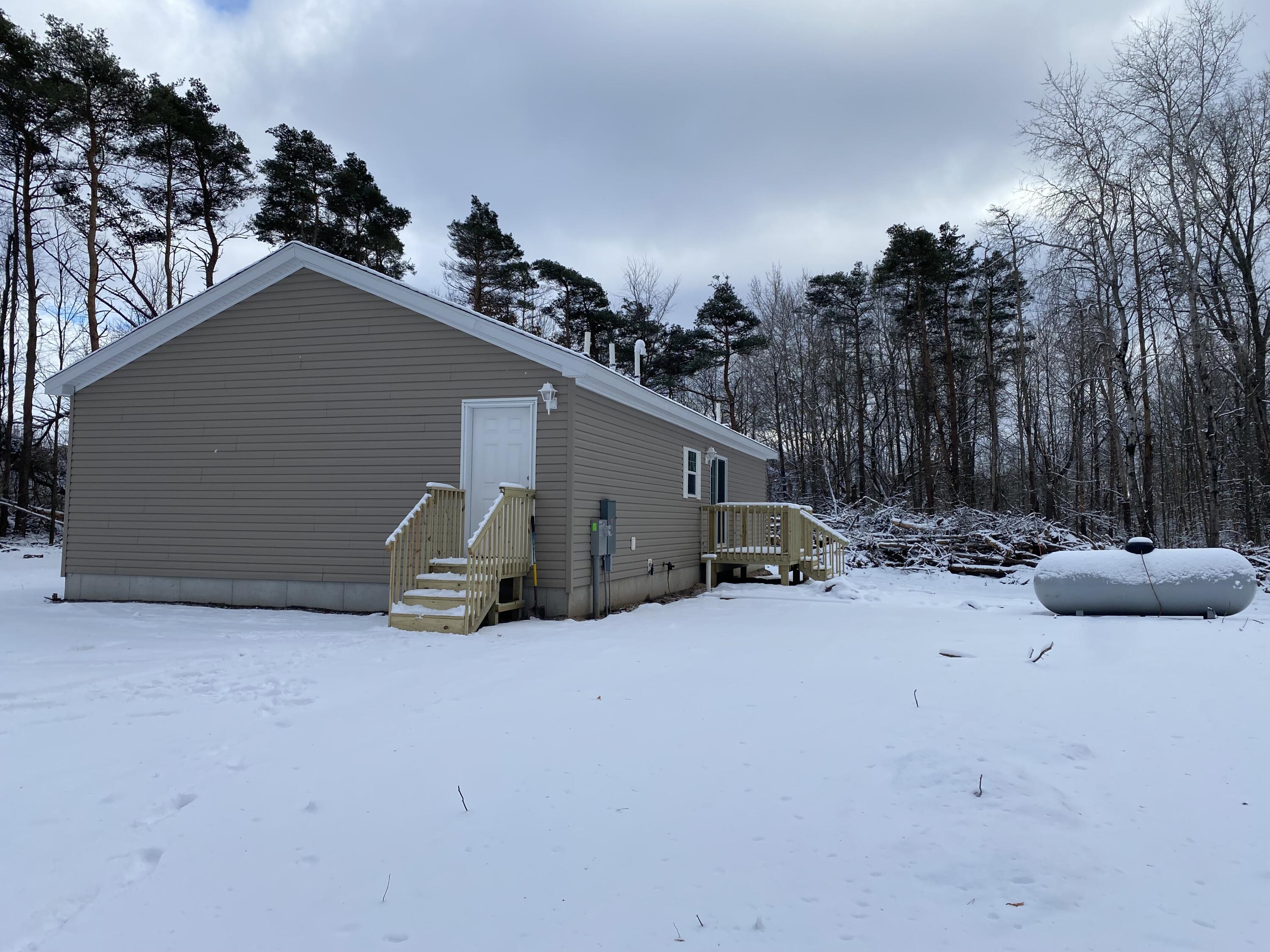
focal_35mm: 26
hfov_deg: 67.3
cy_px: 476
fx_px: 954
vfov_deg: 53.1
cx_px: 635
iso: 32
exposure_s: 1/2571
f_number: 1.8
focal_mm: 4.25
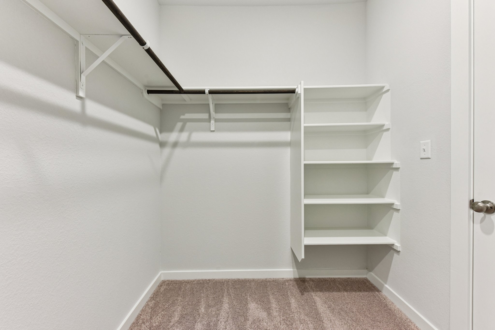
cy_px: 165
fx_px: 193
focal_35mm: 14
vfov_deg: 81.2
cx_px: 248
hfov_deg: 104.2
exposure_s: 1/8
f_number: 8
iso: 400
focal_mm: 14
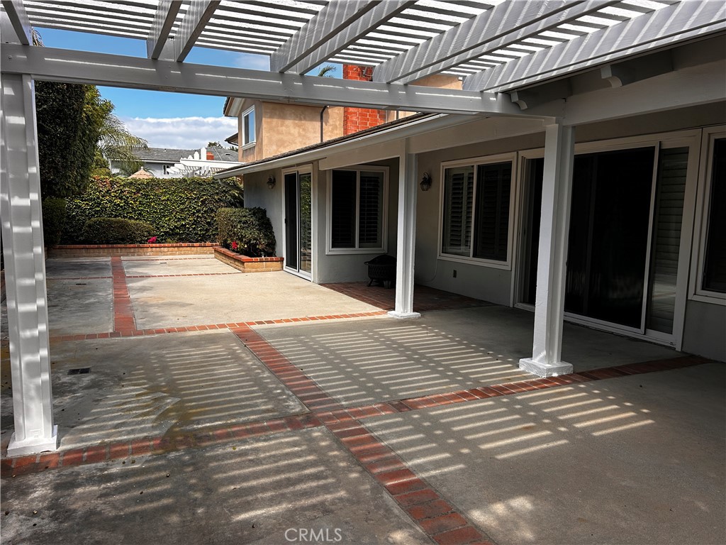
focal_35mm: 26
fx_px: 545
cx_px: 363
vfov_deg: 53.1
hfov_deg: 67.3
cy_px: 272
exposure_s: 1/1412
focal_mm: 5.7
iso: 50
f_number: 1.5
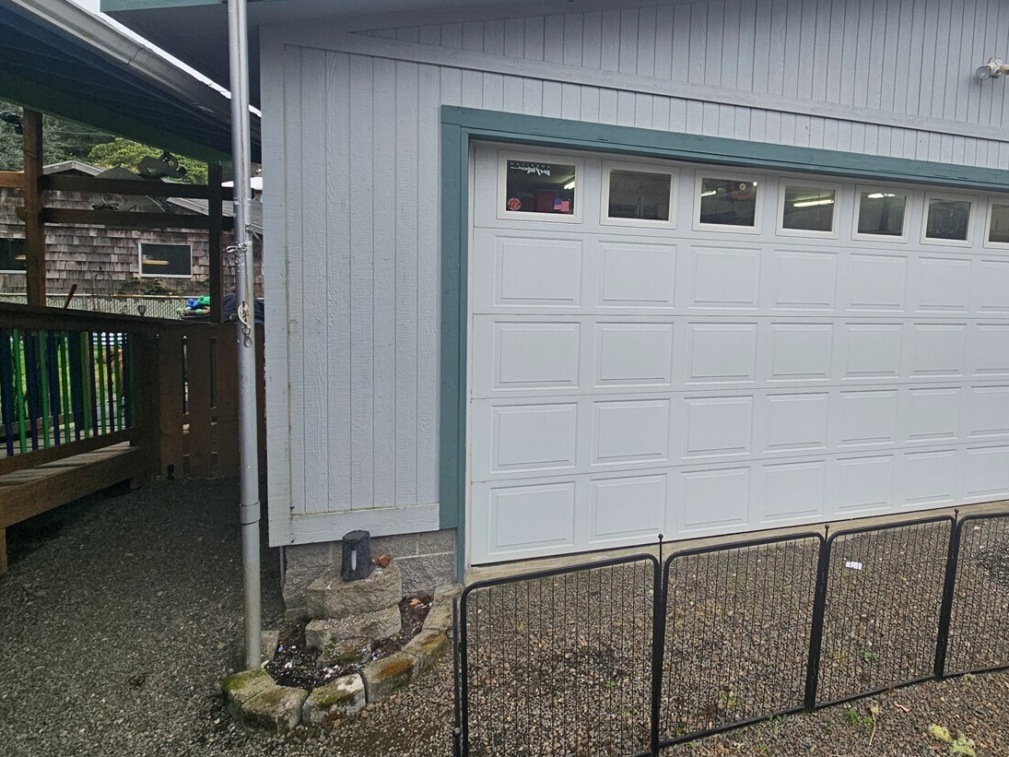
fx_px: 554
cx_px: 676
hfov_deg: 81.7
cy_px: 300
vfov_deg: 67.9
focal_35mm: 19
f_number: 2.2
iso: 50
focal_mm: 2.2
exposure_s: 1/376
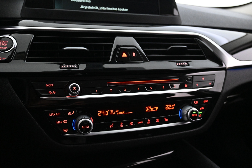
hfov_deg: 58.3
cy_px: 84
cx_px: 126
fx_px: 226
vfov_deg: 40.8
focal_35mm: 32
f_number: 4
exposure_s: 1/30
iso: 3600
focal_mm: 21.5
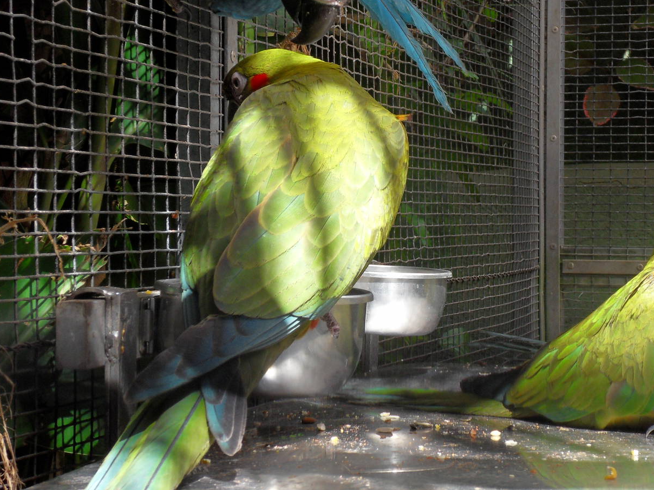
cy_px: 188
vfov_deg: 14.0
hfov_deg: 18.5
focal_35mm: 106
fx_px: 2003
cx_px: 374
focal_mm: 14
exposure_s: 1/90
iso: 100
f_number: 5.3
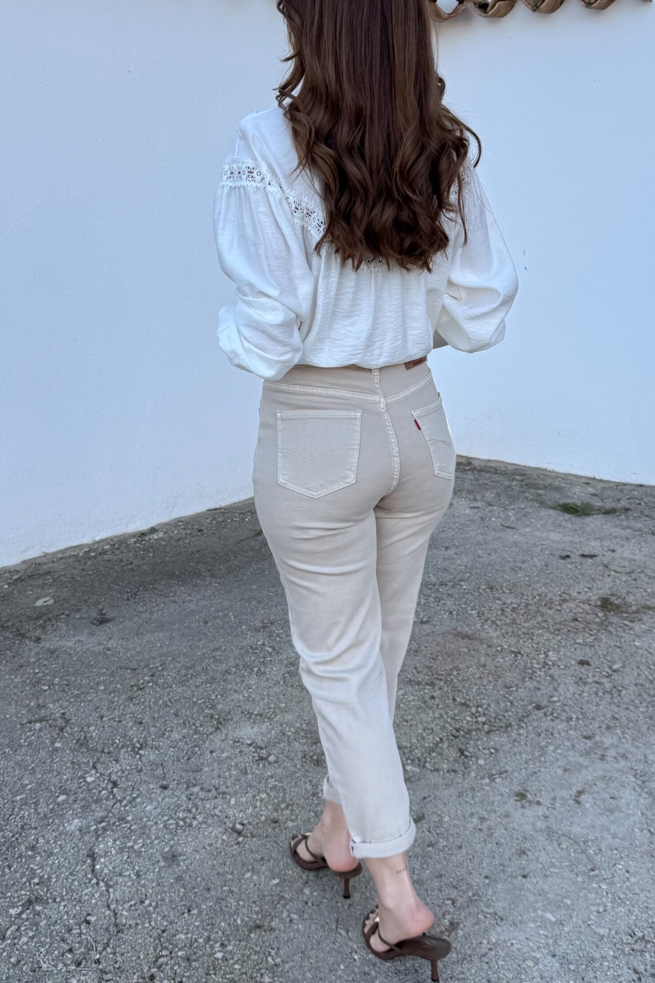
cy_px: 445
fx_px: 791
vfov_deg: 63.5
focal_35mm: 29
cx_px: 370
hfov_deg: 44.9
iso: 80
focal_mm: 6.76
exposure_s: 1/831
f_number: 1.78
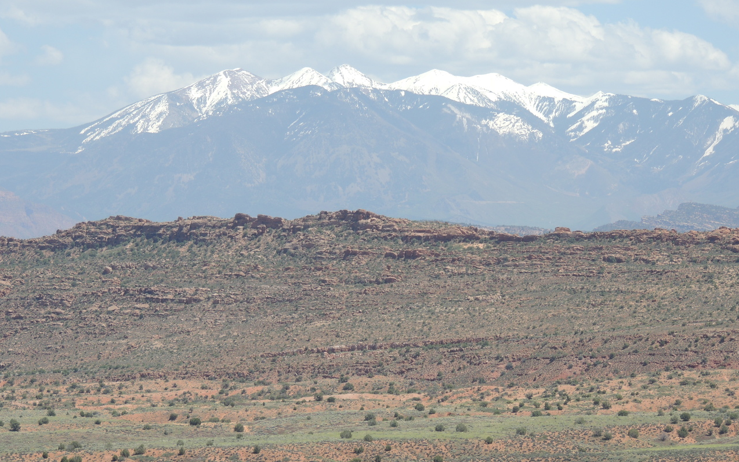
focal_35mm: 197
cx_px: 370
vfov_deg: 6.7
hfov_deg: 10.6
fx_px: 3967
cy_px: 253
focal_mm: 33
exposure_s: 1/640
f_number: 4.6
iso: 100
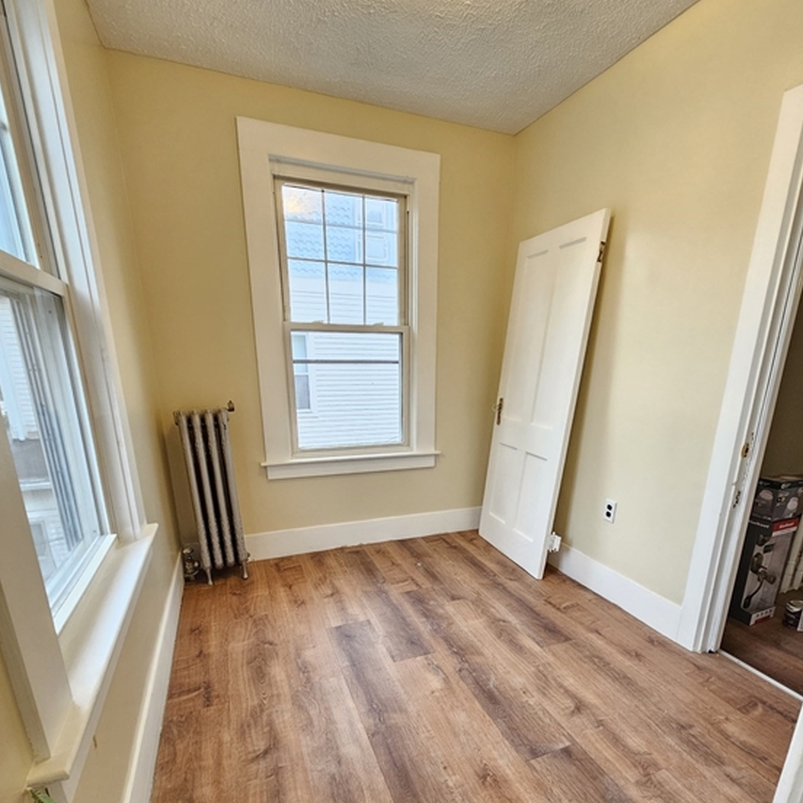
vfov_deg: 85.6
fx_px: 420
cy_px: 506
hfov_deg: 87.4
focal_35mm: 16
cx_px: 409
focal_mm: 2.2
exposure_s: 1/60
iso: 160
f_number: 2.2
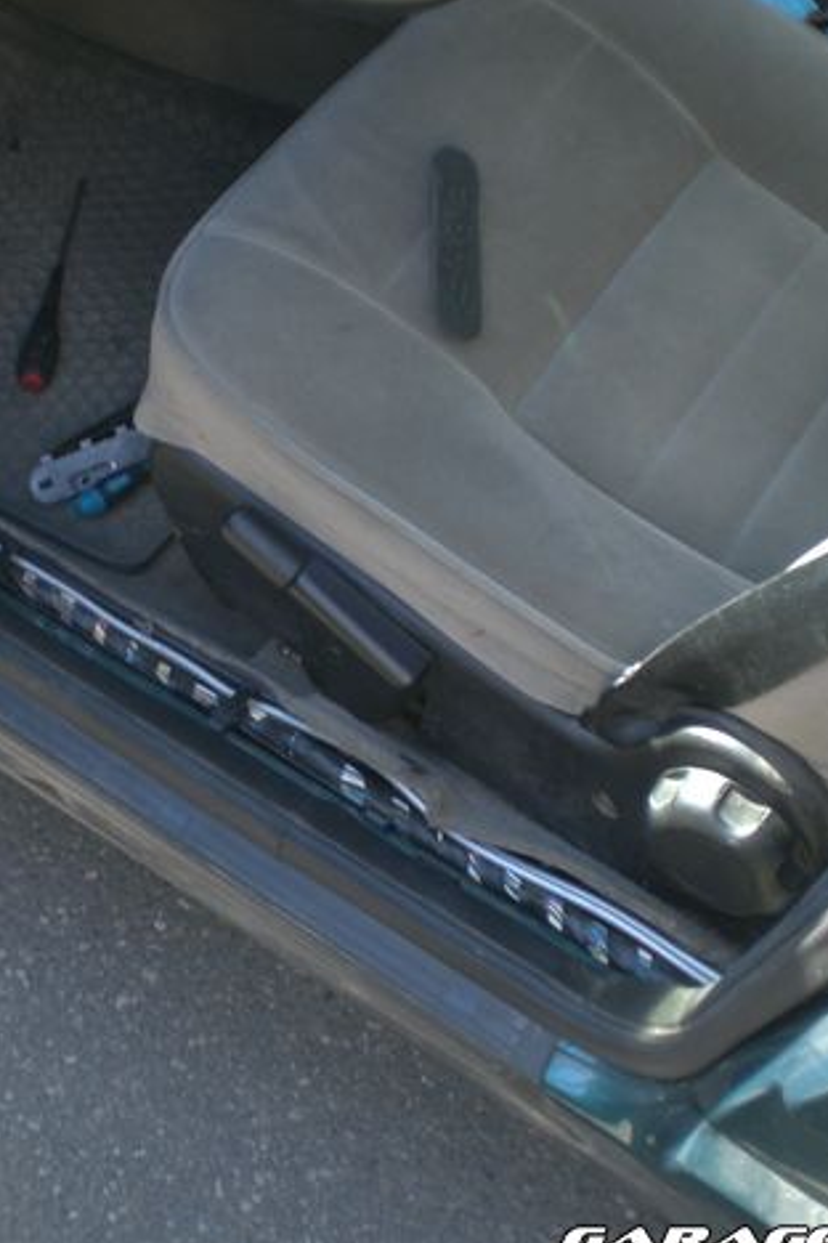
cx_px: 167
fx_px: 1863
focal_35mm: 54
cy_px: 629
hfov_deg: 24.7
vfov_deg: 36.9
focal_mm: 6.3
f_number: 3.1
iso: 100
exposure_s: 1/125
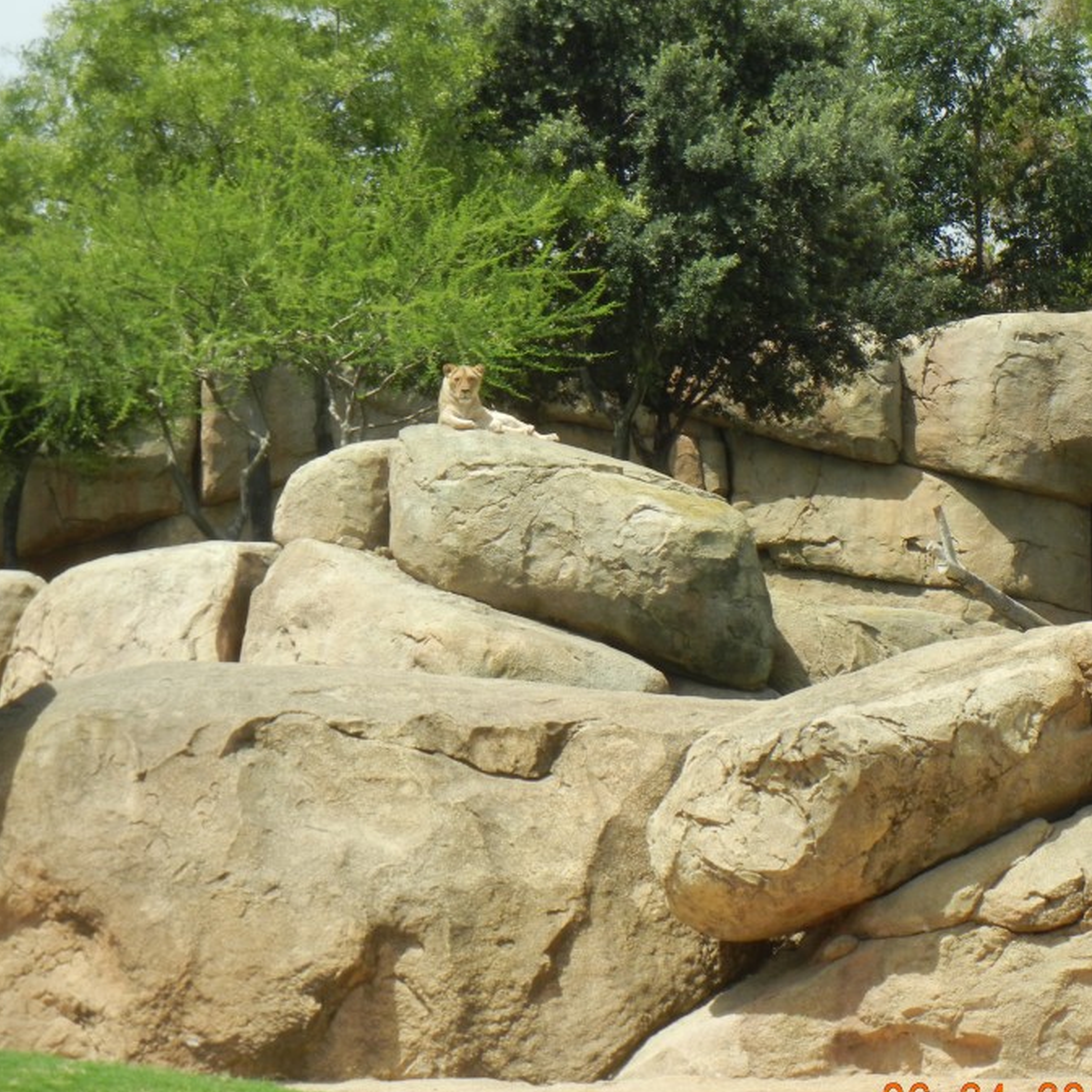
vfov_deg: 11.2
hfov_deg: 11.2
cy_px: 610
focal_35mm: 156
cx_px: 561
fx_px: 5568
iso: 160
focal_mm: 20.9
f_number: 4.6
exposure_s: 1/621
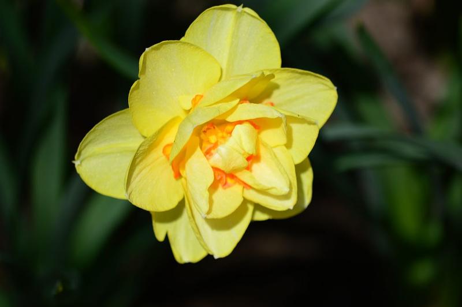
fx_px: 3847
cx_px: 231
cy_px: 154
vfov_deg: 4.6
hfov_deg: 6.9
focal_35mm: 300
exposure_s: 1/640
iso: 100
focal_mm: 200
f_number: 5.6
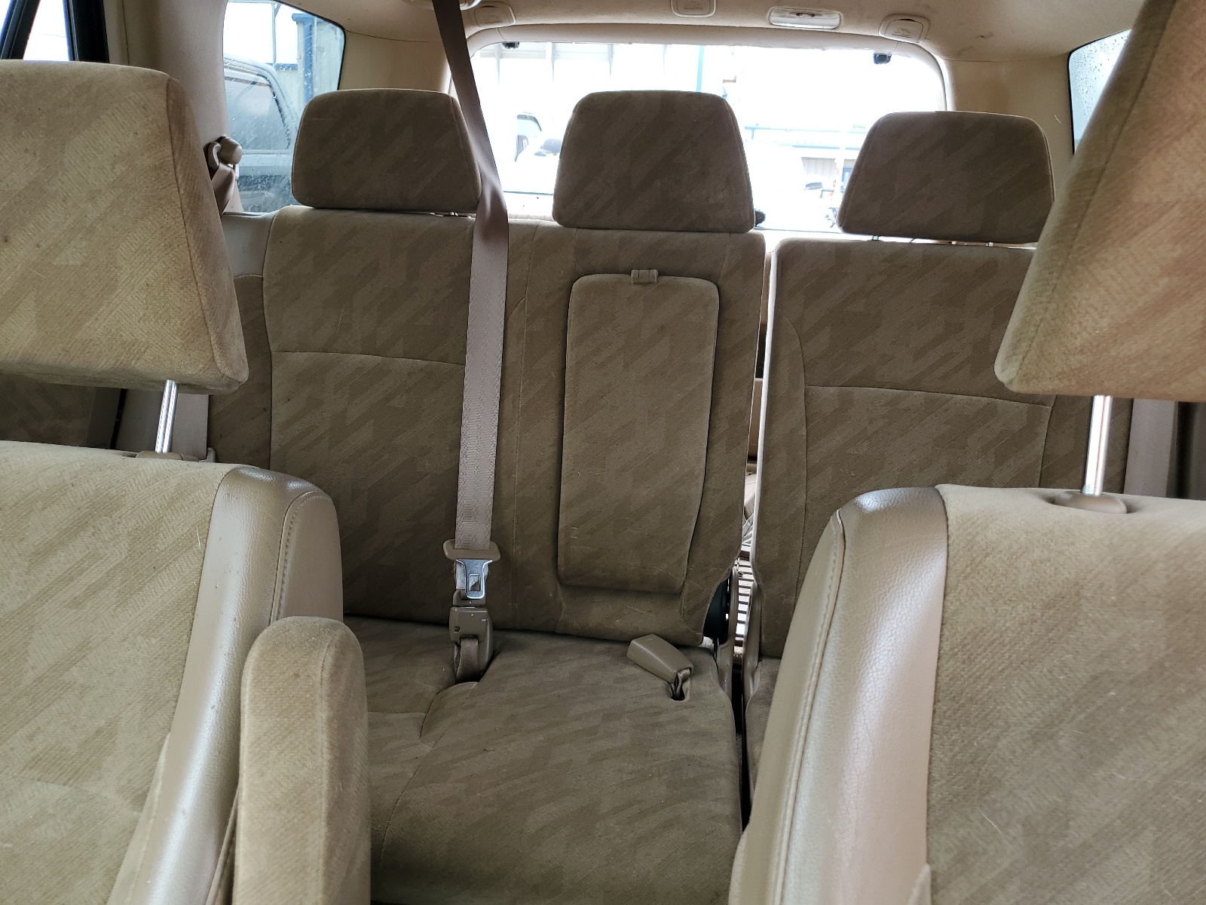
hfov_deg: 67.3
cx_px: 603
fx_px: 906
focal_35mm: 26
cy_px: 452
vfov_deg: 53.1
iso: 50
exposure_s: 1/156
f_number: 1.5
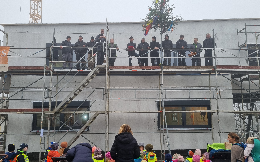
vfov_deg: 44.3
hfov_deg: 66.5
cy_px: 98
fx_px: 198
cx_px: 132
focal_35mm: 28
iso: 50
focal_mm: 5.4
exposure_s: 1/182
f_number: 1.8
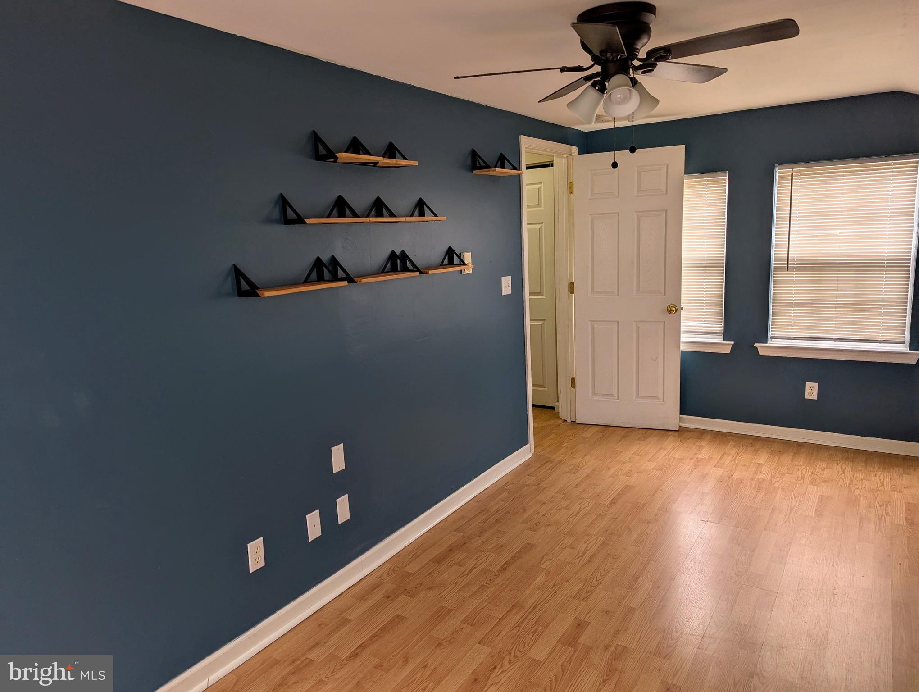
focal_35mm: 24
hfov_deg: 71.5
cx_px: 460
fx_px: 638
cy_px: 346
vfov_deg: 56.9
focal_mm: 6.81
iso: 49
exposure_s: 1/95.9
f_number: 1.85
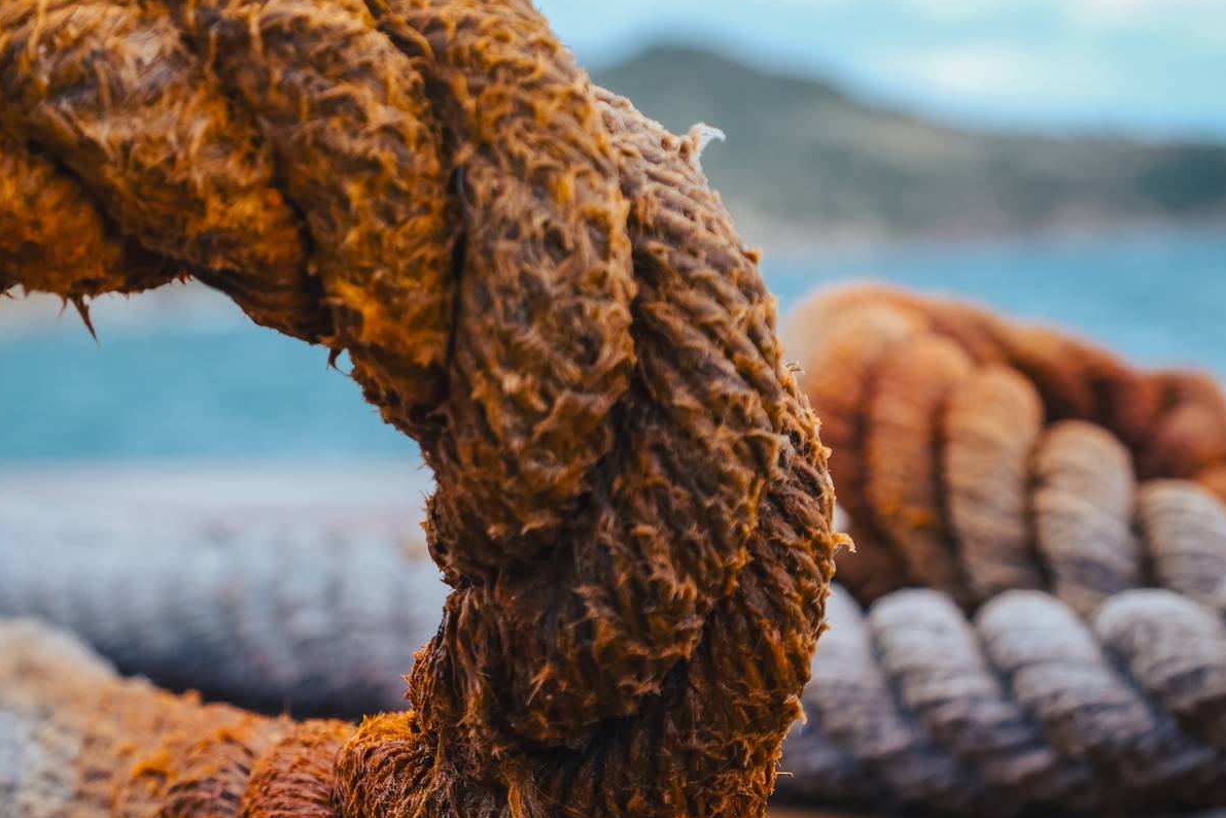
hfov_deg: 20.0
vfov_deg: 13.5
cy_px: 513
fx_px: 3439
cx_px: 260
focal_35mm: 101
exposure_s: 1/180
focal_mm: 31.5
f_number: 5
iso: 125
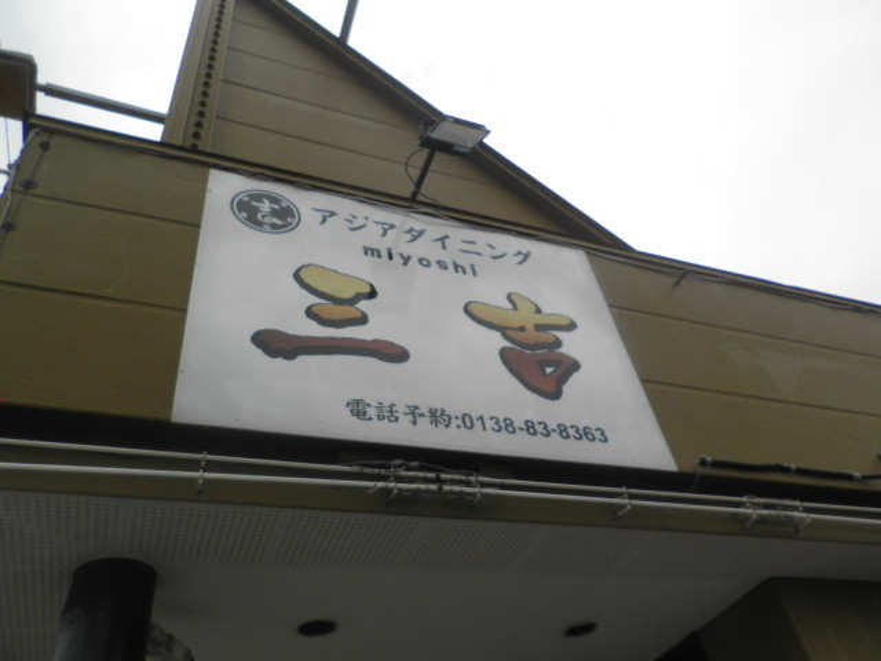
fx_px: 687
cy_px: 330
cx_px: 440
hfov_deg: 65.3
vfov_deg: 51.4
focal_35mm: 27
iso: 64
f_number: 8
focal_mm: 4.9
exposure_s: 1/125
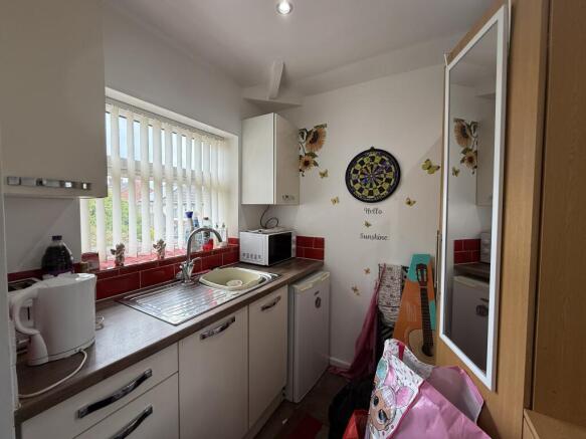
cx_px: 293
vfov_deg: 85.7
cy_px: 220
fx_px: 237
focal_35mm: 14
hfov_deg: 102.1
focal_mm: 2.22
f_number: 2.2
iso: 80
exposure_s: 1/100
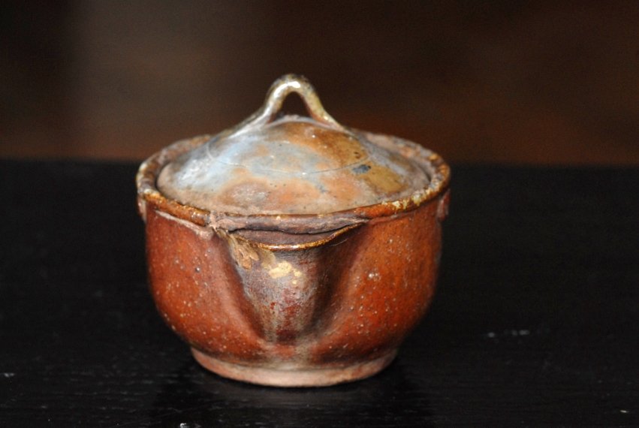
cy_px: 214
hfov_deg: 13.0
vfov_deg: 8.7
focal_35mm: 158
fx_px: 2799
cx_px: 320
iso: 400
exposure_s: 1/60
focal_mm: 105
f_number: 10
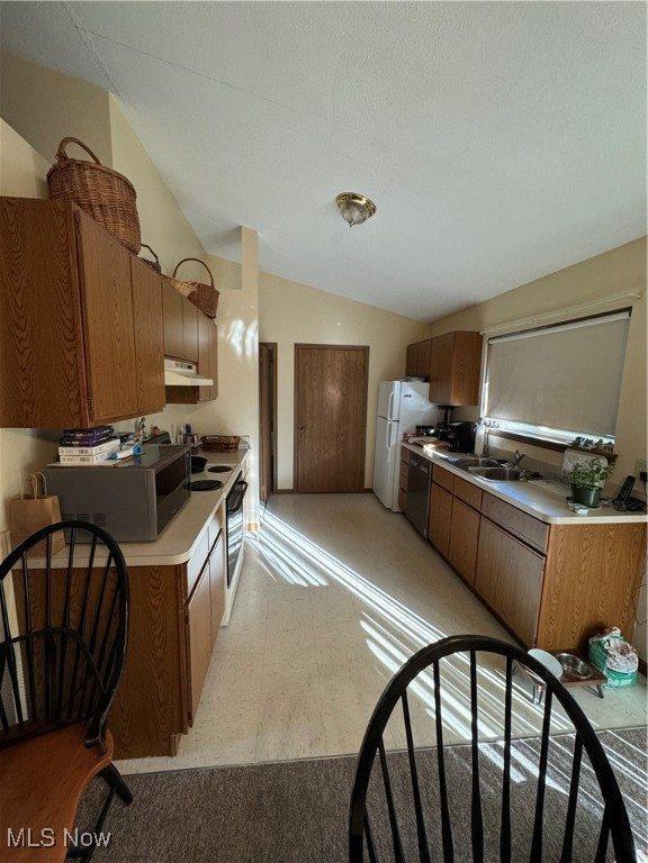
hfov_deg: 85.7
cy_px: 432
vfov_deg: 102.1
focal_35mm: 14
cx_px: 324
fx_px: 349
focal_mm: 2.22
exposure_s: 1/60
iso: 200
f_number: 2.2
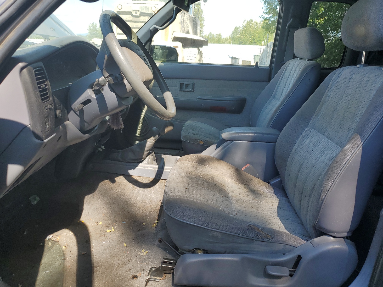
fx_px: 288
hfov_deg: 67.3
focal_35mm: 26
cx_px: 192
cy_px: 144
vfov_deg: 53.1
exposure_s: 1/556
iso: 50
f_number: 1.5
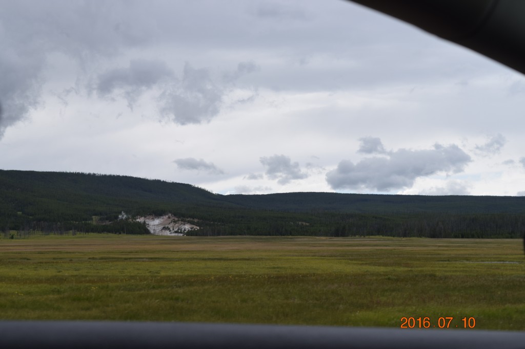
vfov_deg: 18.9
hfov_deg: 28.1
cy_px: 174
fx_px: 1050
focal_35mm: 72
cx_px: 262
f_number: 10
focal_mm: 48
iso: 200
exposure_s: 1/400
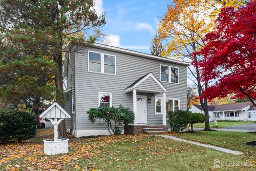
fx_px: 149
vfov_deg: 59.5
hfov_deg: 81.2
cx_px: 128
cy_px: 86
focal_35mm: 21
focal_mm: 21
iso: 640
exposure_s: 1/80
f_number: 8
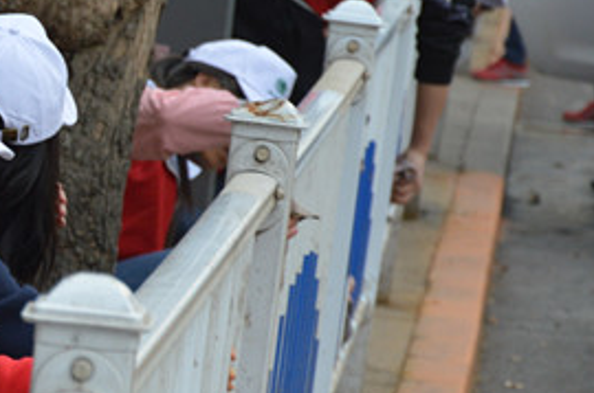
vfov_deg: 3.1
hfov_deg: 4.7
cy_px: 322
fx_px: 7181
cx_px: -174
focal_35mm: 436
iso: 400
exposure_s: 1/80
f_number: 5.6
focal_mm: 98
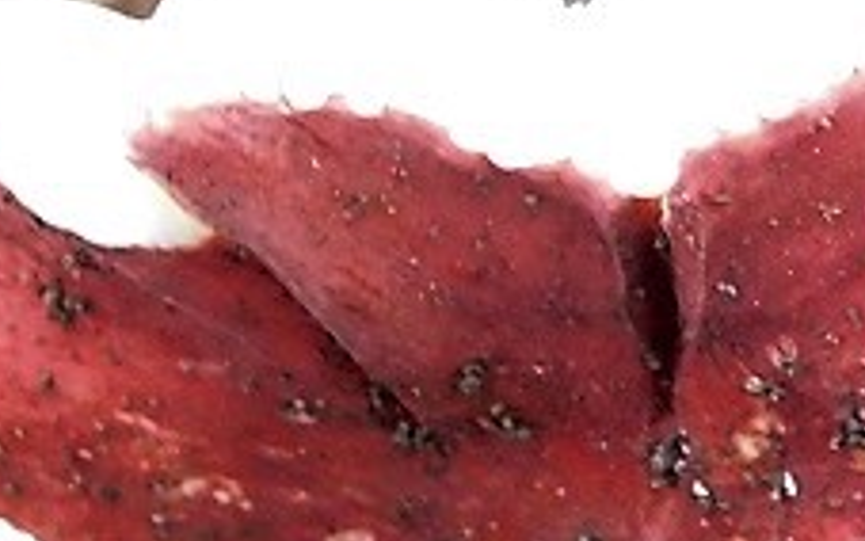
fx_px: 3961
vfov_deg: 7.8
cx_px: 1158
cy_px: 533
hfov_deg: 12.1
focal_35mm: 168
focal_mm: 8
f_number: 3.7
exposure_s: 1/3
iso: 800
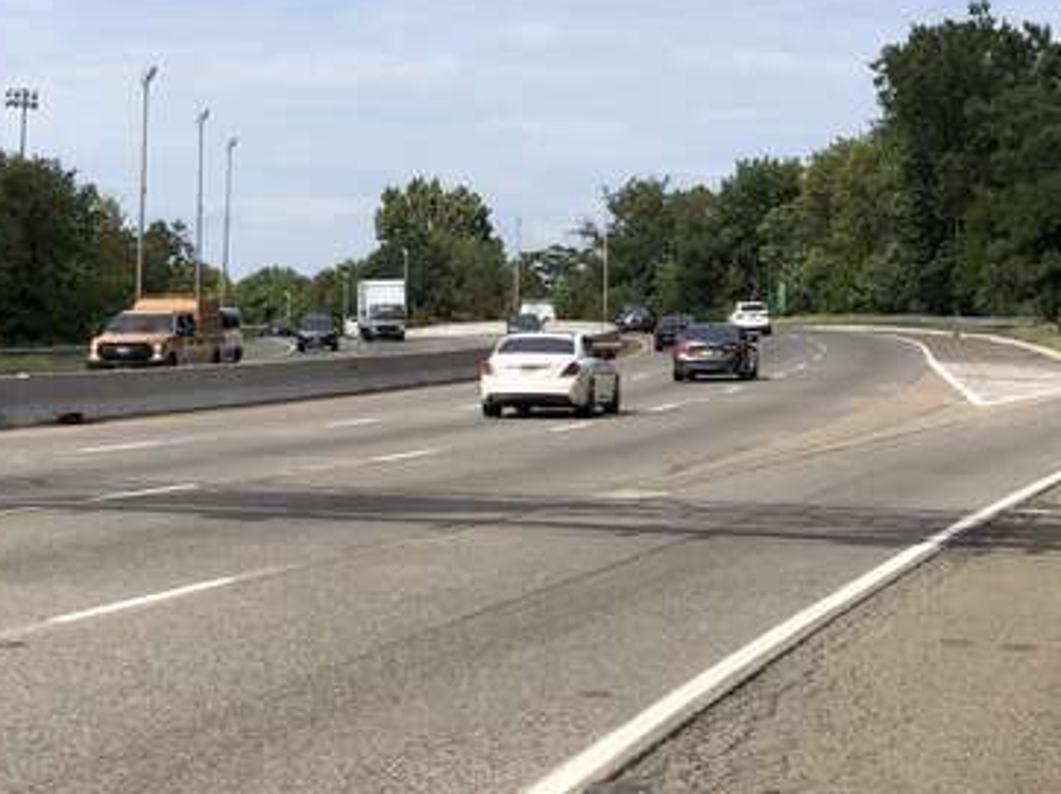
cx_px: 522
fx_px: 3522
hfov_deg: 17.1
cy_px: 18
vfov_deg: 12.7
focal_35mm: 115
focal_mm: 6
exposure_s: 1/1473
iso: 16
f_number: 2.4
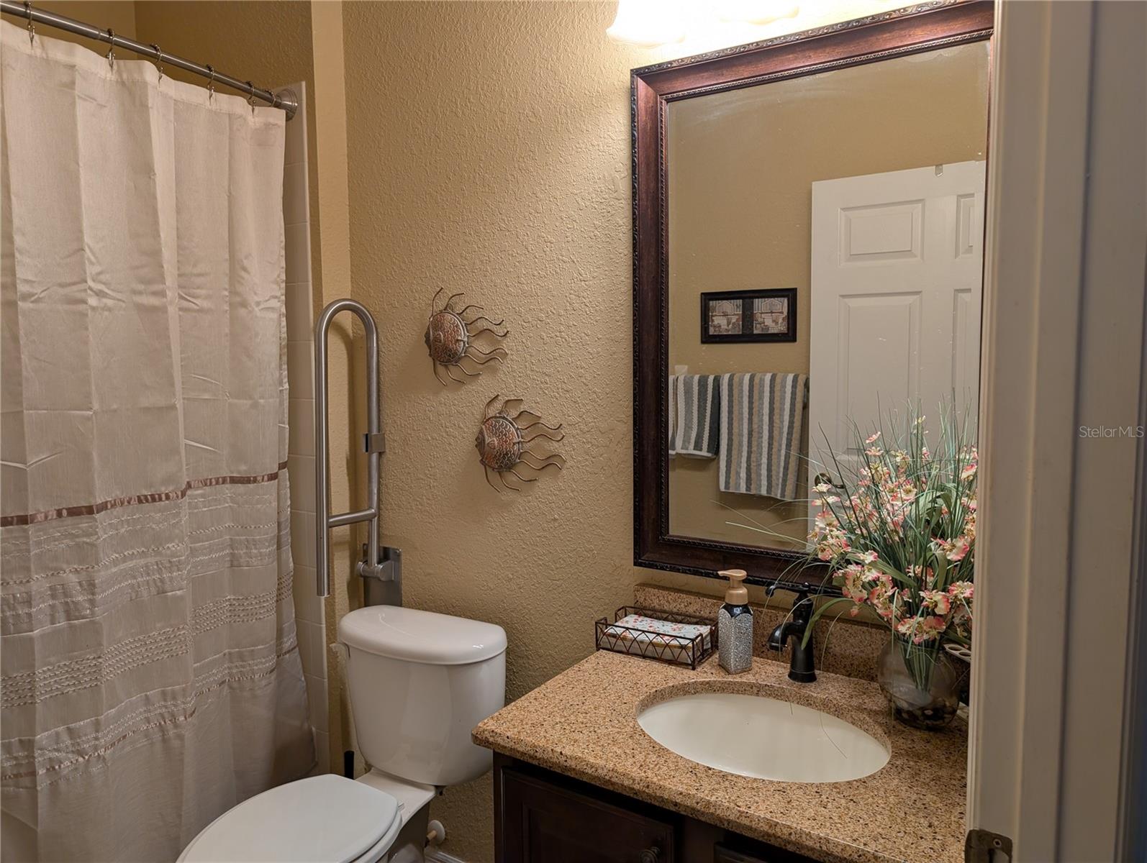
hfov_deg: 71.5
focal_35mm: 24
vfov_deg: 56.9
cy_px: 432
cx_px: 574
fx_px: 796
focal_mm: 6.9
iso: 33
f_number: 1.68
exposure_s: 1/24
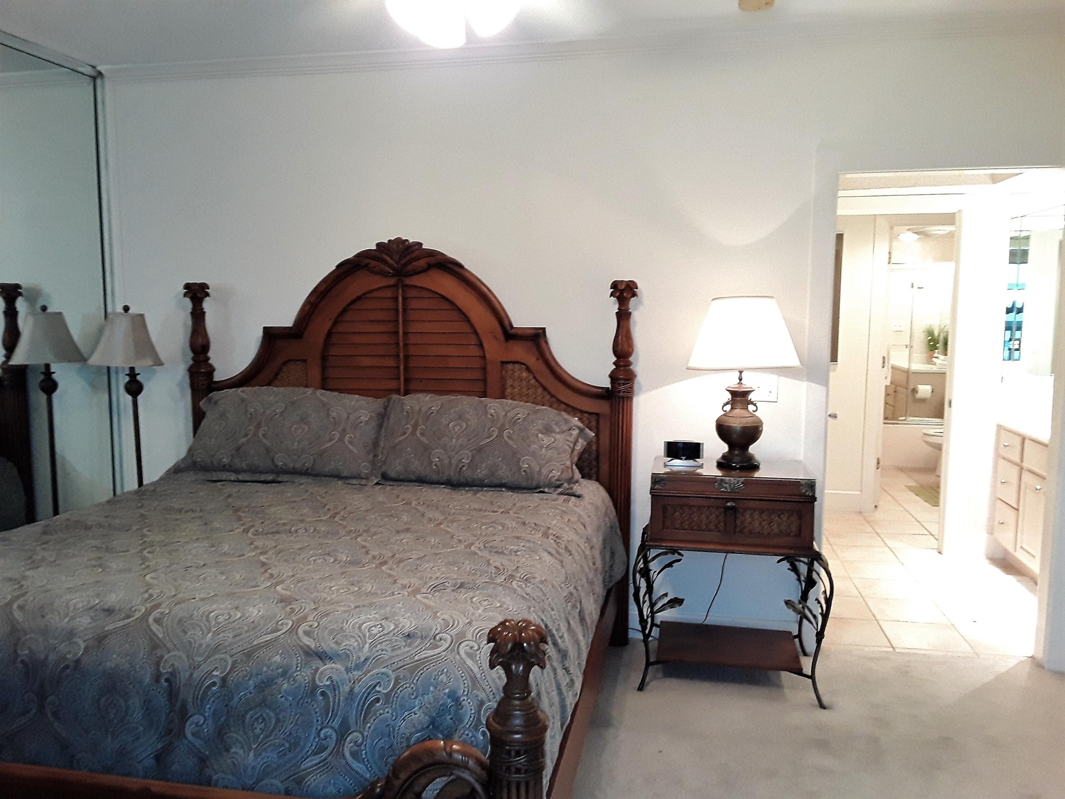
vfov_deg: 51.4
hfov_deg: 65.3
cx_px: 532
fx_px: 831
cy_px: 400
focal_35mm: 27
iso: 160
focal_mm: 2.91
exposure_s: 1/24
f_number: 1.9
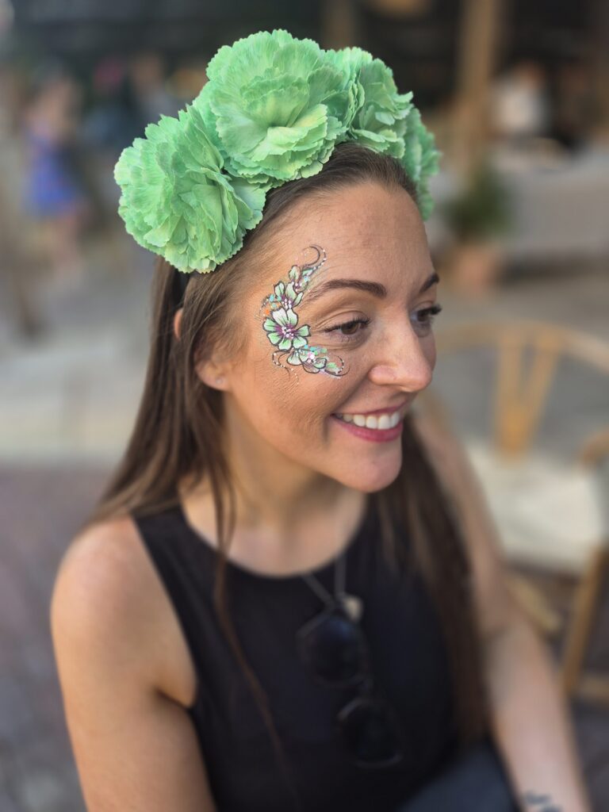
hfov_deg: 58.9
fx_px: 540
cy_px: 406
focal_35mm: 23
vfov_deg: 73.9
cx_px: 304
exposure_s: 1/100
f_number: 1.8
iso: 50
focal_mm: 5.4
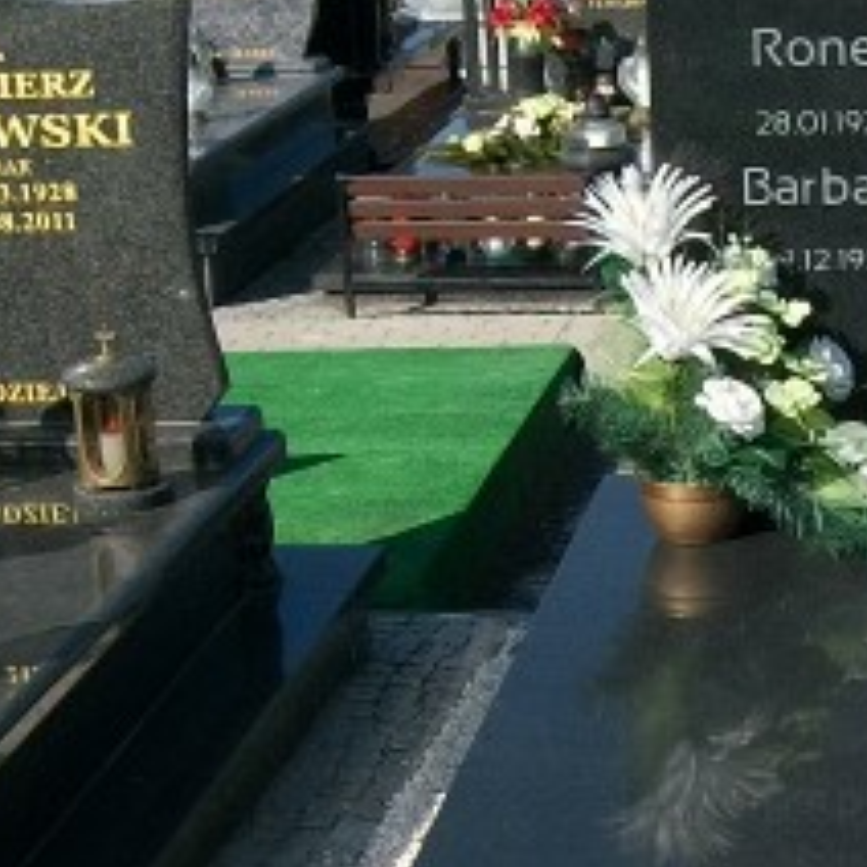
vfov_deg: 18.0
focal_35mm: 96
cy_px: 613
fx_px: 2720
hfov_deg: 17.7
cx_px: 863
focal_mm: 6
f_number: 4.8
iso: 80
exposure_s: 1/500
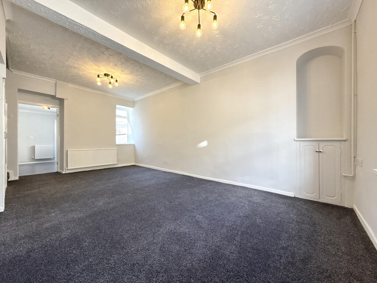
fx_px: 152
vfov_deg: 85.7
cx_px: 188
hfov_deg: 102.1
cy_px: 142
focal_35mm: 14
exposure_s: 1/99
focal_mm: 2.22
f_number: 2.2
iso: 100
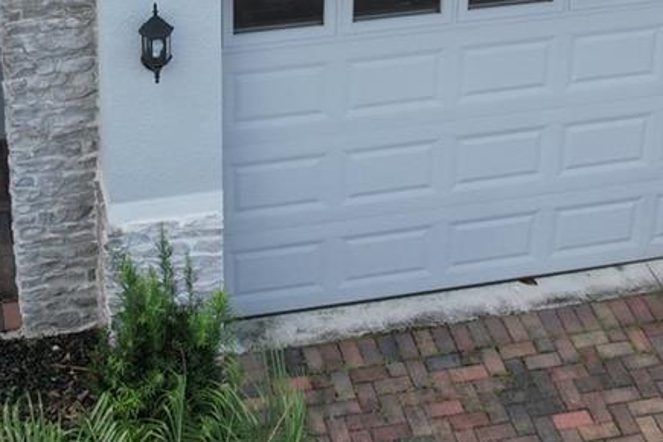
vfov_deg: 15.8
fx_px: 1492
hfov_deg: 25.0
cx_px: 236
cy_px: -165
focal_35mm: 81
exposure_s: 1/1000
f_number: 2.8
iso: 200
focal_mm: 8.38
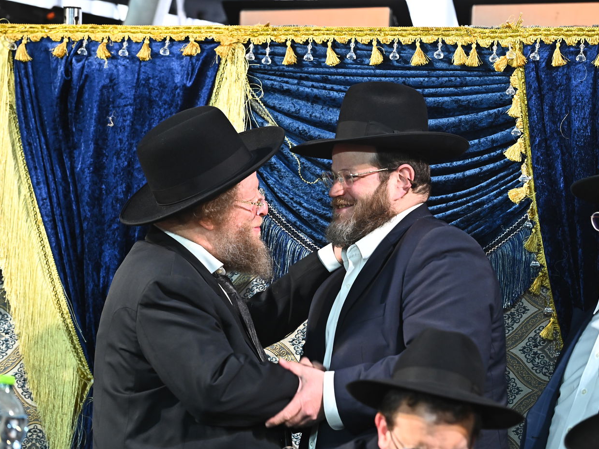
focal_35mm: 174
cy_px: 225
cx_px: 311
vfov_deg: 8.5
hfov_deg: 11.4
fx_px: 3011
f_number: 5.6
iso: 3200
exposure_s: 1/200
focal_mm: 160
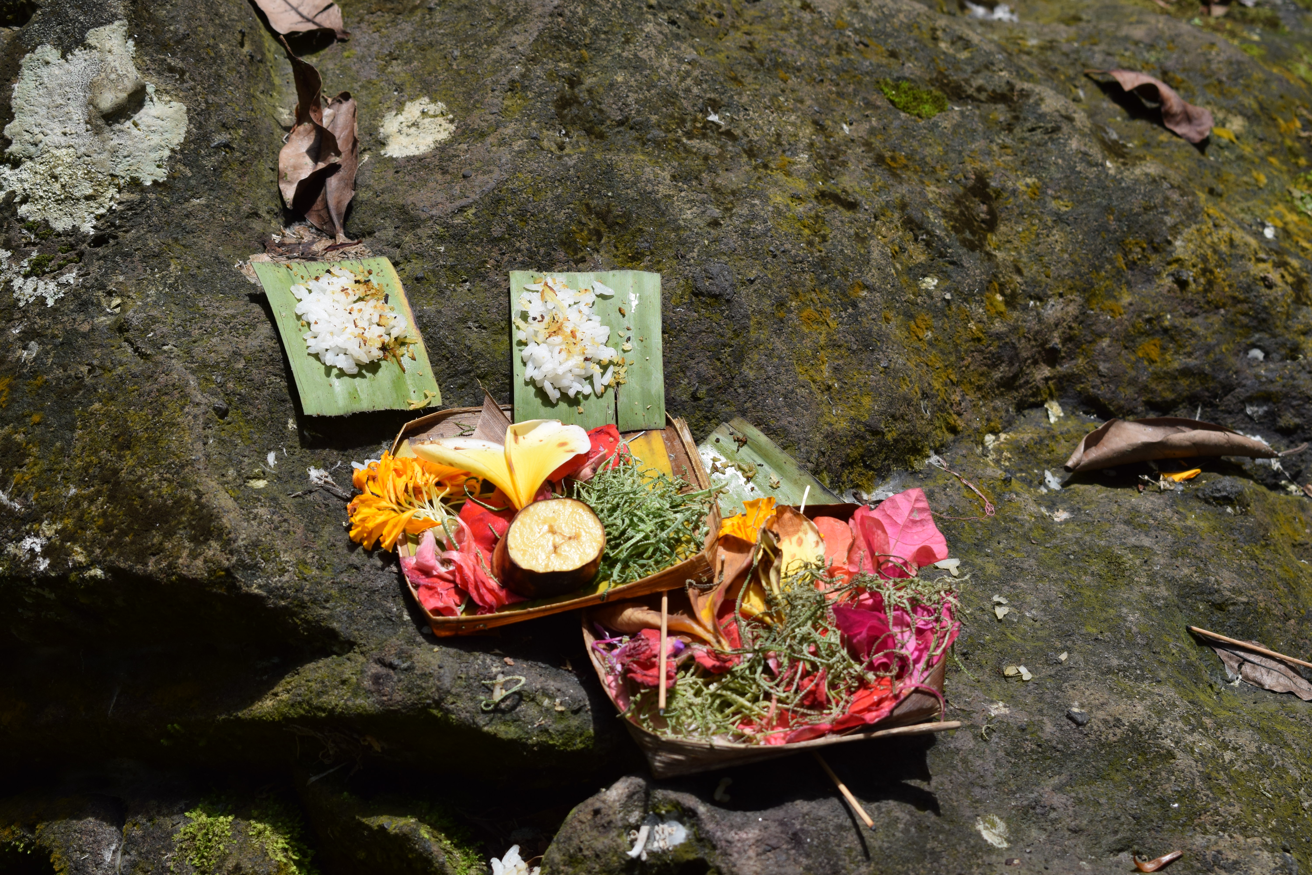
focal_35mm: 82
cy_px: 438
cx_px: 656
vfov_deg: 16.6
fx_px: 3006
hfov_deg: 24.6
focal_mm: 55
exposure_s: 1/400
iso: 200
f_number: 8
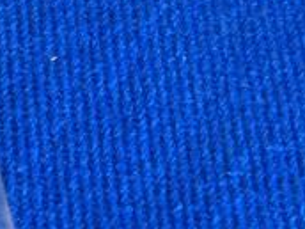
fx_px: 1383
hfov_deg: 11.1
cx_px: -362
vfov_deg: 8.9
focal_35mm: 157
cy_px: -248
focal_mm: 4.12
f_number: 2.2
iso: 200
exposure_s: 1/30
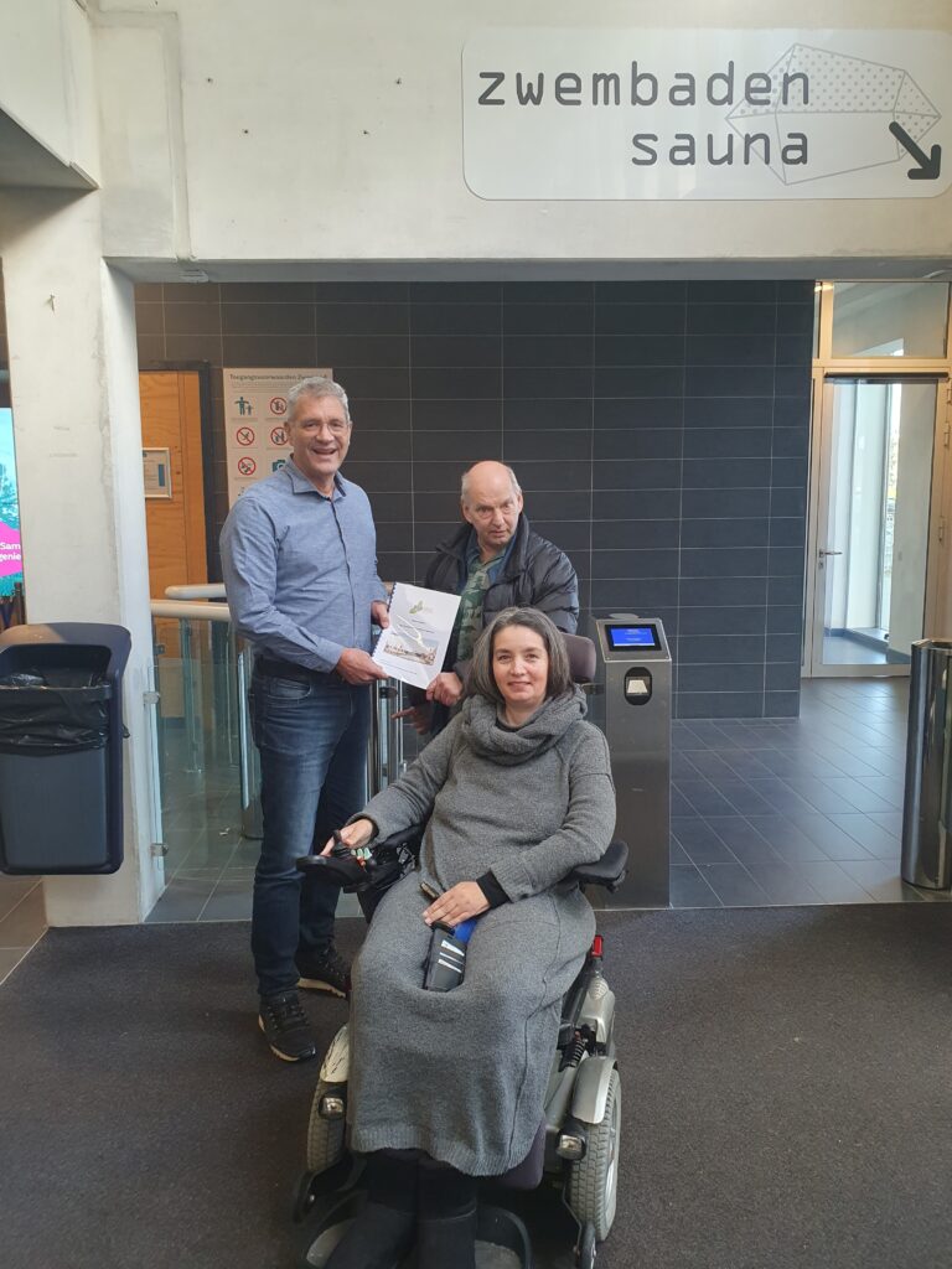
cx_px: 476
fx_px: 953
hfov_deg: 53.1
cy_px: 634
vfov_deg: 67.3
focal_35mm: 26
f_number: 2.4
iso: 160
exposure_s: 1/50
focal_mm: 4.32
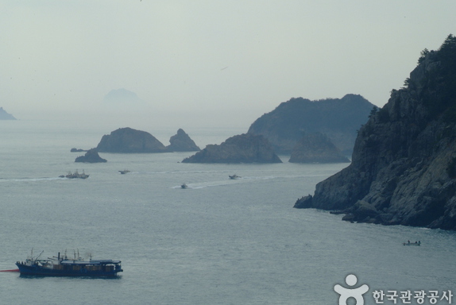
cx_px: 187
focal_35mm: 201
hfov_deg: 10.2
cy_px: 140
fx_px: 2549
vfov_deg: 6.8
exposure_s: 1/125
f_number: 19
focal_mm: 110
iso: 200
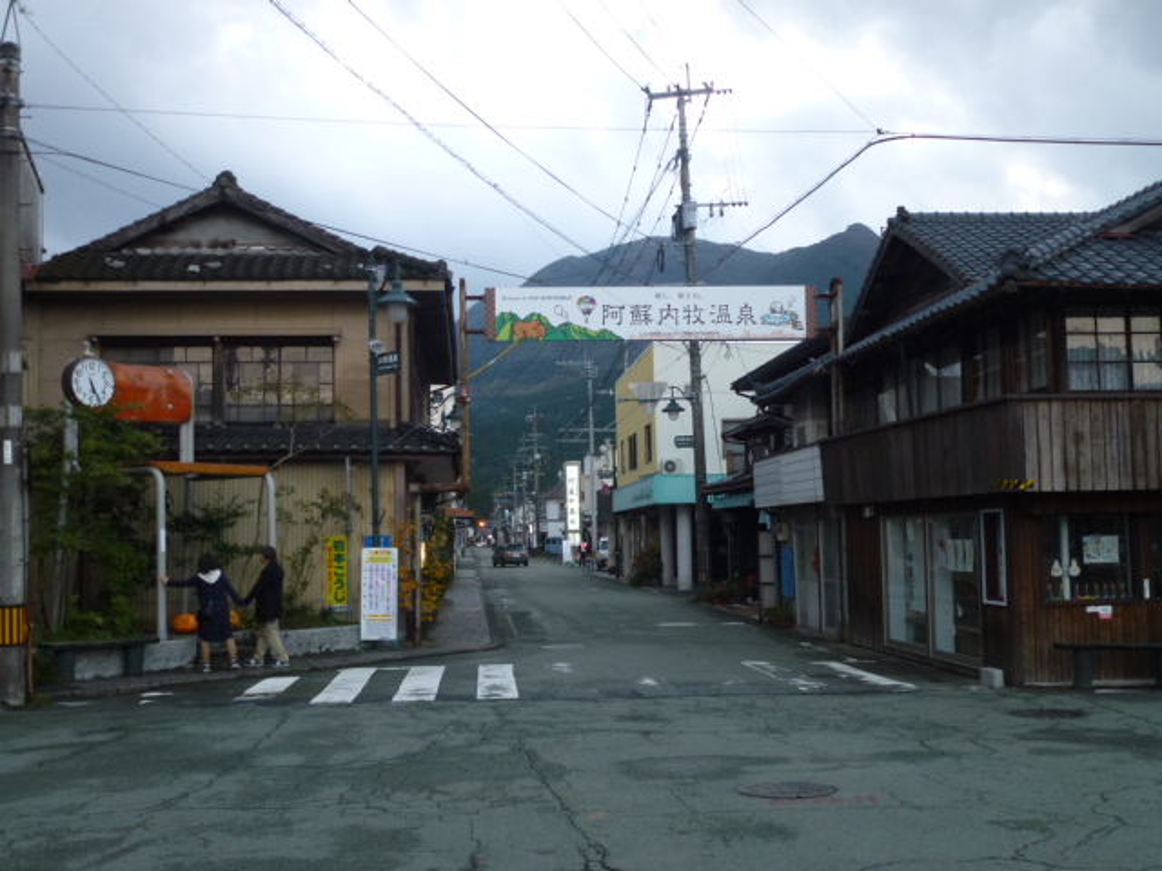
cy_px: 436
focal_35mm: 38
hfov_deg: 49.0
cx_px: 581
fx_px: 1276
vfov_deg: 37.7
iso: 200
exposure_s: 1/20
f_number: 3.8
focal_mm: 6.8
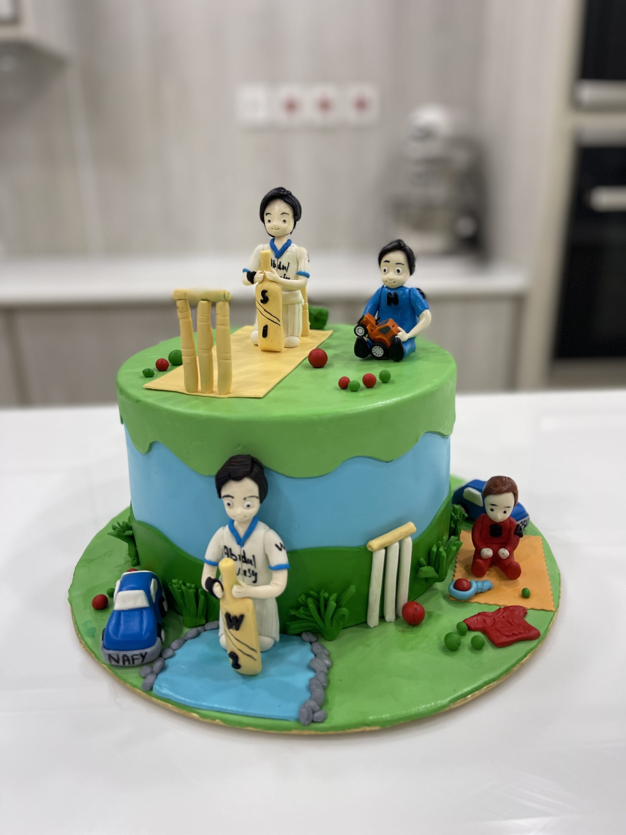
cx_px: 313
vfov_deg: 67.3
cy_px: 418
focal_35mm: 26
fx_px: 627
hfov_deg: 53.1
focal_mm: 5.1
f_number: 1.6
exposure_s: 1/100
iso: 64
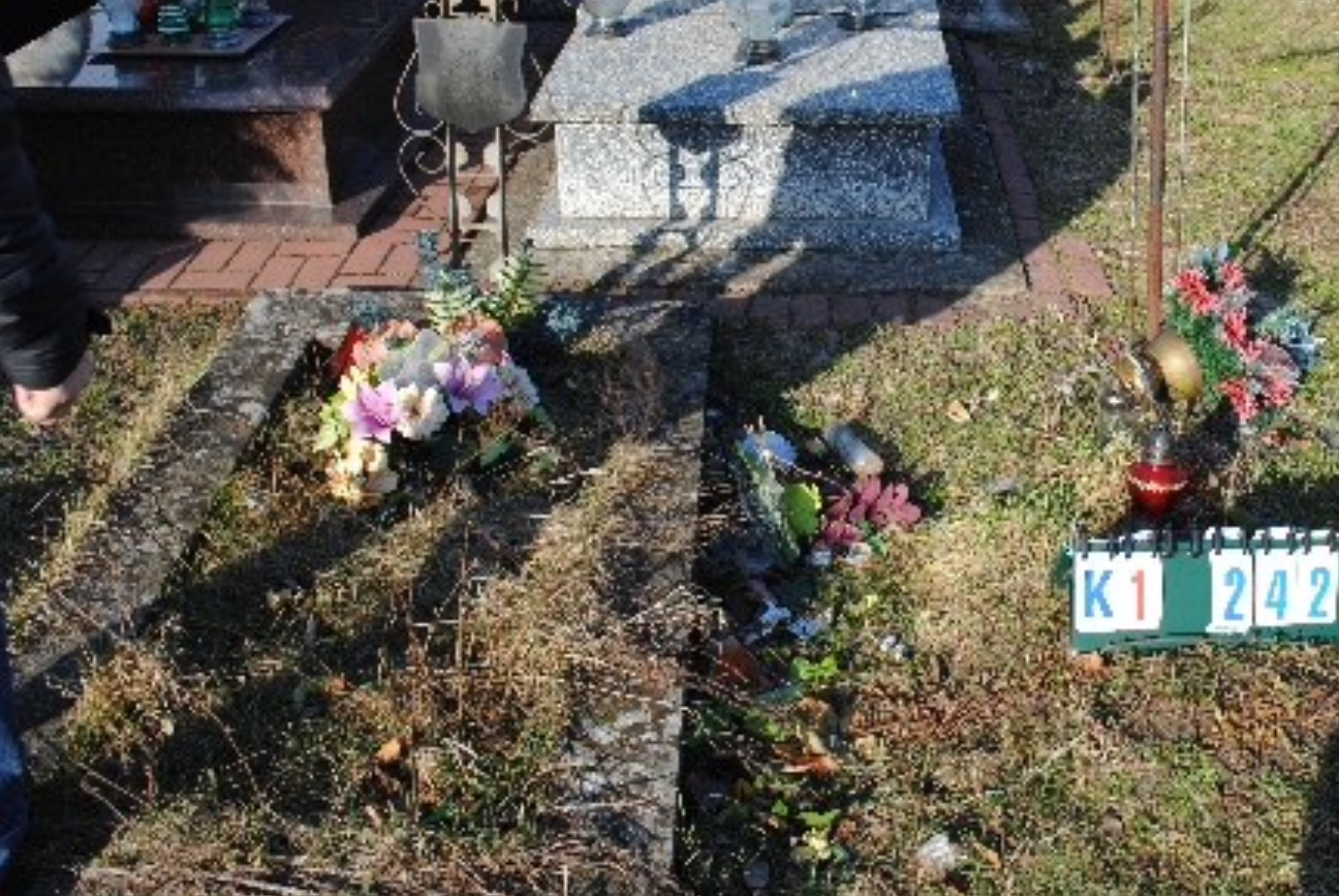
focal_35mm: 40
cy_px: 242
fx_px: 1489
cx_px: 914
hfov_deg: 47.5
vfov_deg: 32.9
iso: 100
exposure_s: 1/200
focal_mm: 18
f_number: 7.1
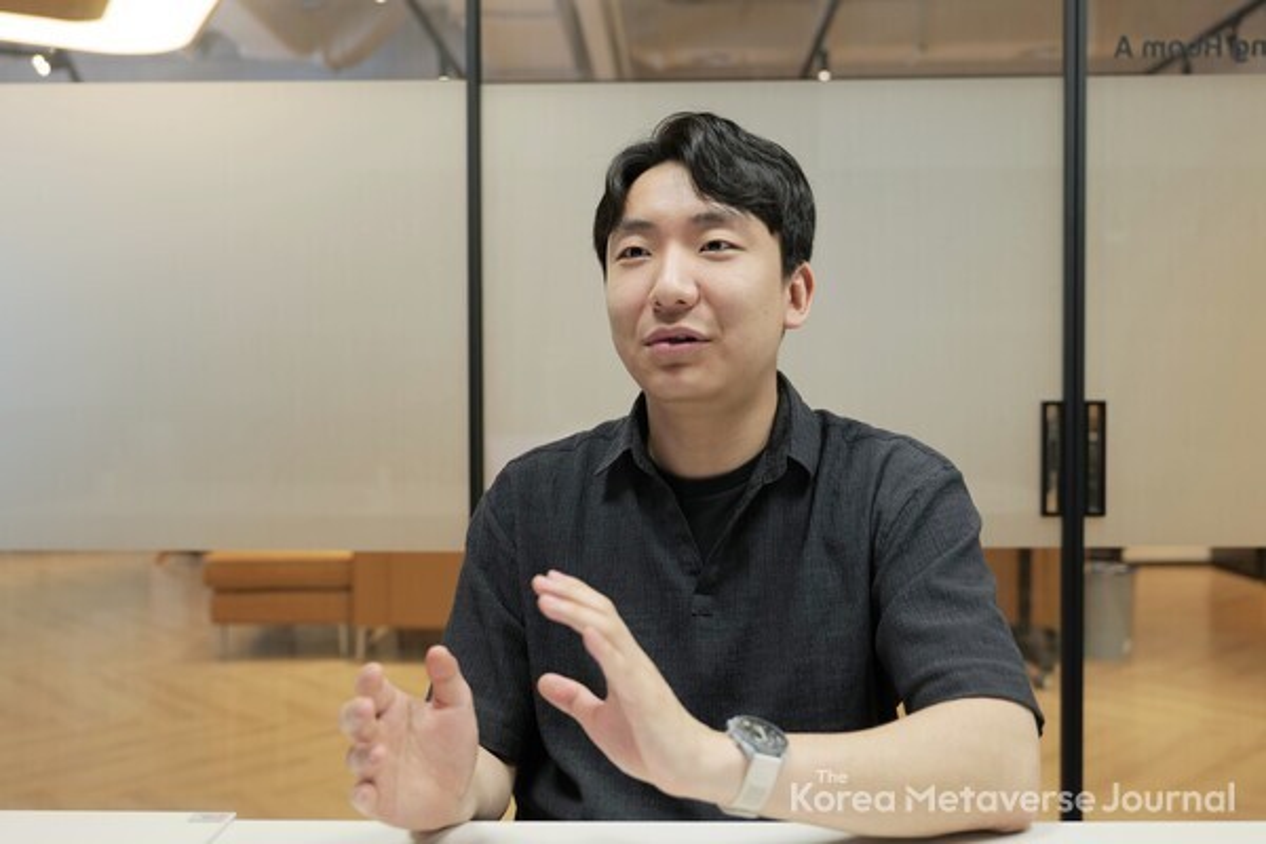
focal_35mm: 33
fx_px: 1160
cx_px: 633
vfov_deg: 40.0
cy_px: 422
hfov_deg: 57.2
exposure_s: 1/50
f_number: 2.8
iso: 160
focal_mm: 33
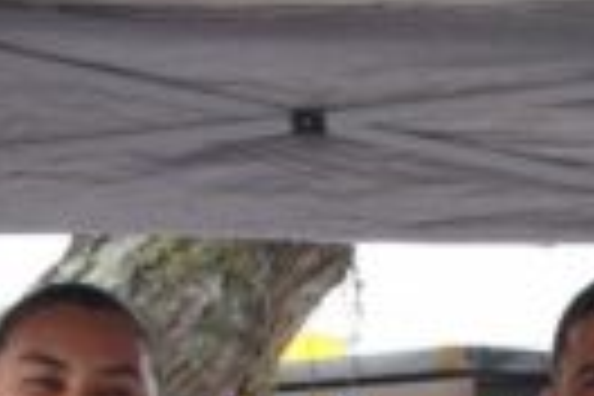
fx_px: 3349
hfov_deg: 9.4
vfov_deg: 6.6
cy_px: 785
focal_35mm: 203
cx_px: 1224
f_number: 8
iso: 400
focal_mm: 24
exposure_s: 1/250
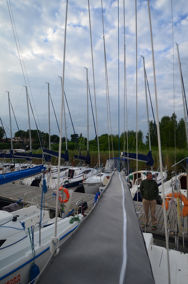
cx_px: 94
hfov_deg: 59.2
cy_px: 142
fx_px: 165
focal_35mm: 21
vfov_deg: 81.3
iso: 640
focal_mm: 14
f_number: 4
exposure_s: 1/3200
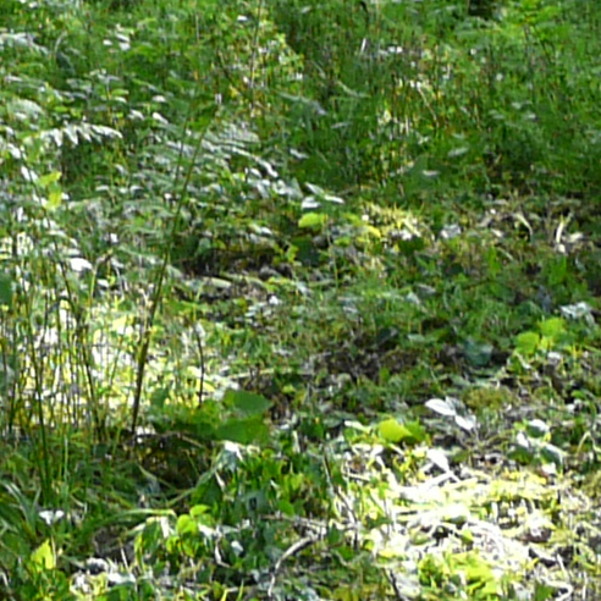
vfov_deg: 10.1
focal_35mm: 170
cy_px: -112
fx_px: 3339
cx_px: -81
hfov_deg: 10.2
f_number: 2.8
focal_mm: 4.7
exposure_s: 1/30
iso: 100
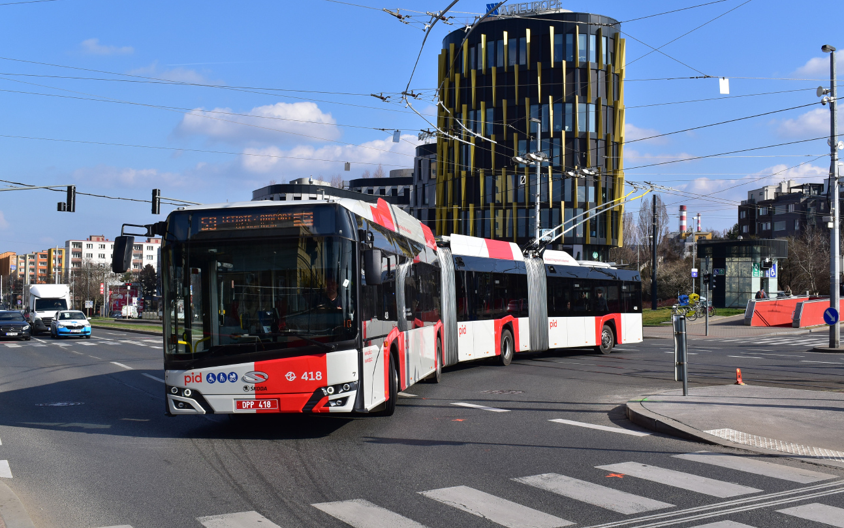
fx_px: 955
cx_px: 420
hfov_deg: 47.7
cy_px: 253
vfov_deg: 30.9
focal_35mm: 42
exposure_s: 1/500
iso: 250
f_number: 11
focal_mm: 27
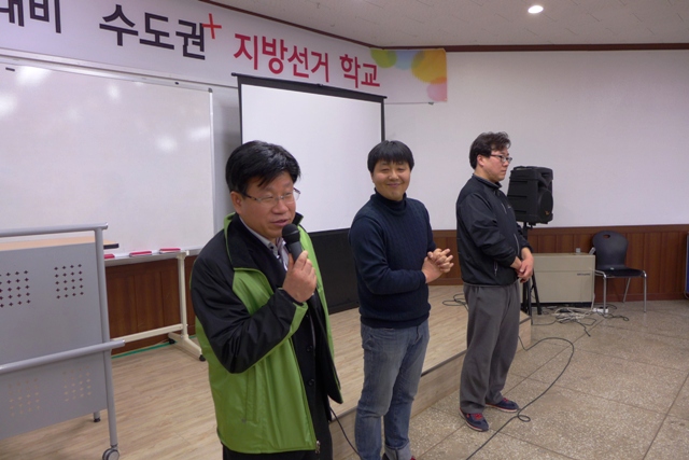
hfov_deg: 73.7
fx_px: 459
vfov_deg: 53.2
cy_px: 230
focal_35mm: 24
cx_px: 344
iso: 80
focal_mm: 4.7
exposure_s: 1/60
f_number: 1.4
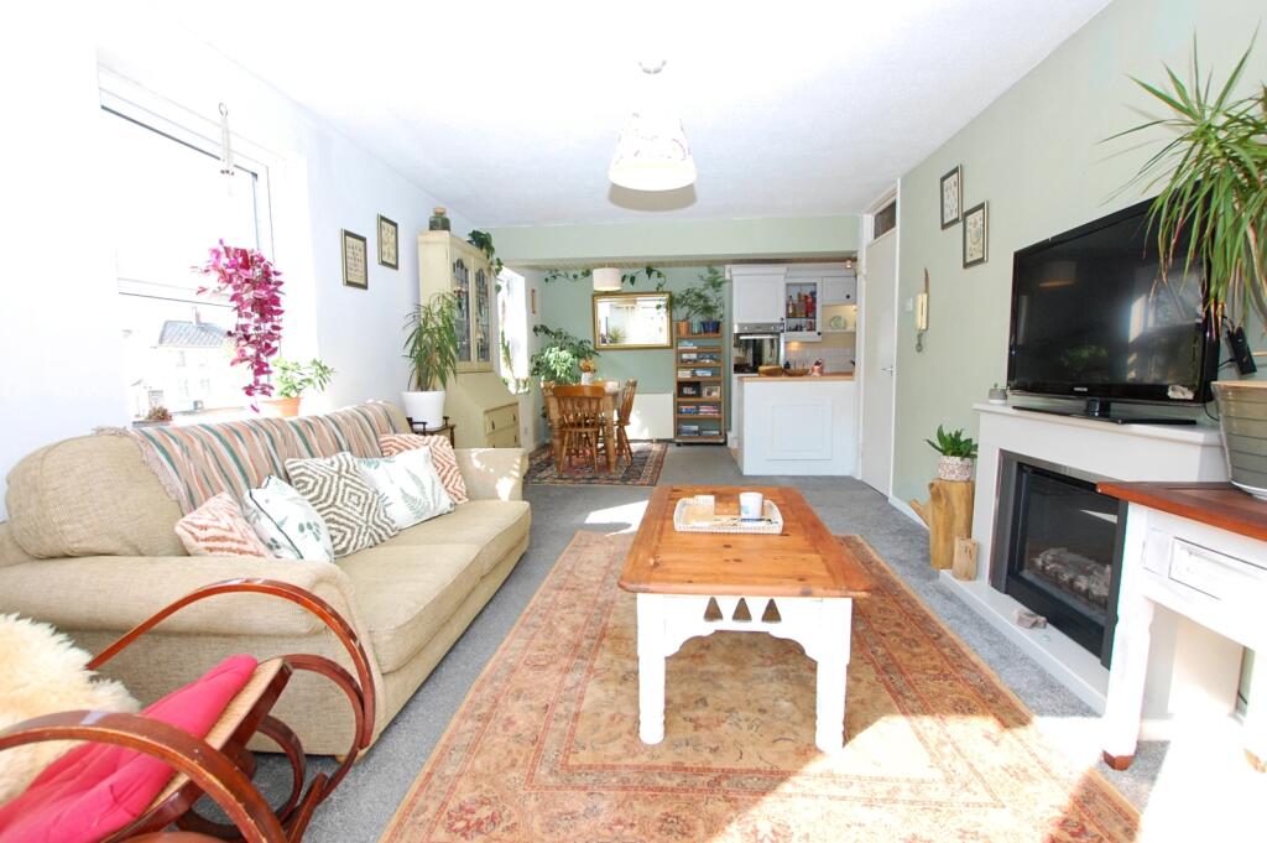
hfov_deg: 100.4
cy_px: 422
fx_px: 527
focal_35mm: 15
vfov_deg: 77.2
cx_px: 634
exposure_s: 1/160
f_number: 6.3
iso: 800
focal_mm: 10
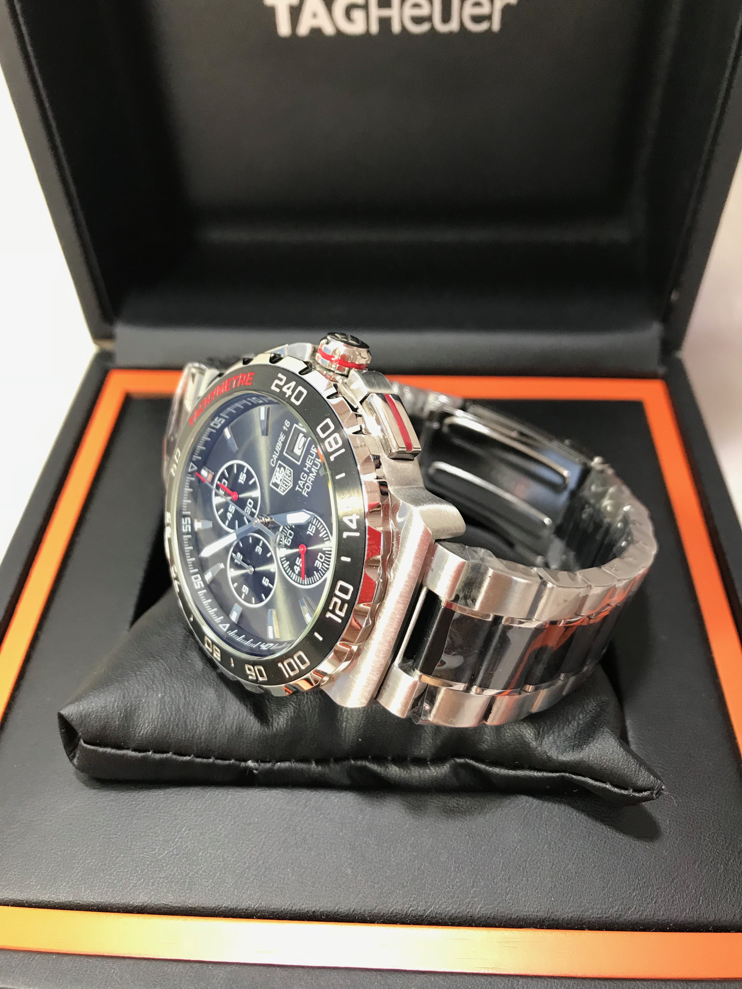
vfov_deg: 63.4
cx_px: 371
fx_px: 800
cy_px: 494
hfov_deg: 49.7
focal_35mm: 28
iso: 32
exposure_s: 1/25
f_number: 1.8
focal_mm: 3.99
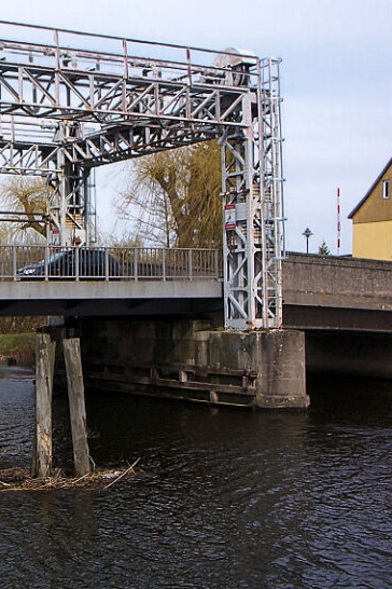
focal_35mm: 57
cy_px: 302
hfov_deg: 22.8
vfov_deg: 35.1
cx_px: -3
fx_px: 931
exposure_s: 1/500
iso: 64
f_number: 3.9
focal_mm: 6.4
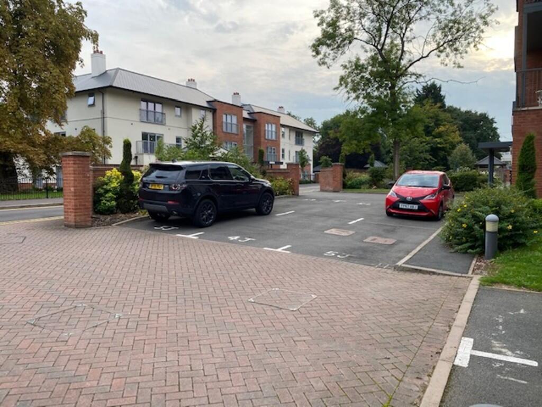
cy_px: 204
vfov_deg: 53.1
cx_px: 271
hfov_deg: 67.3
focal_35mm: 26
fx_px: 407
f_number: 1.8
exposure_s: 1/302
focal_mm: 4.25
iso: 32
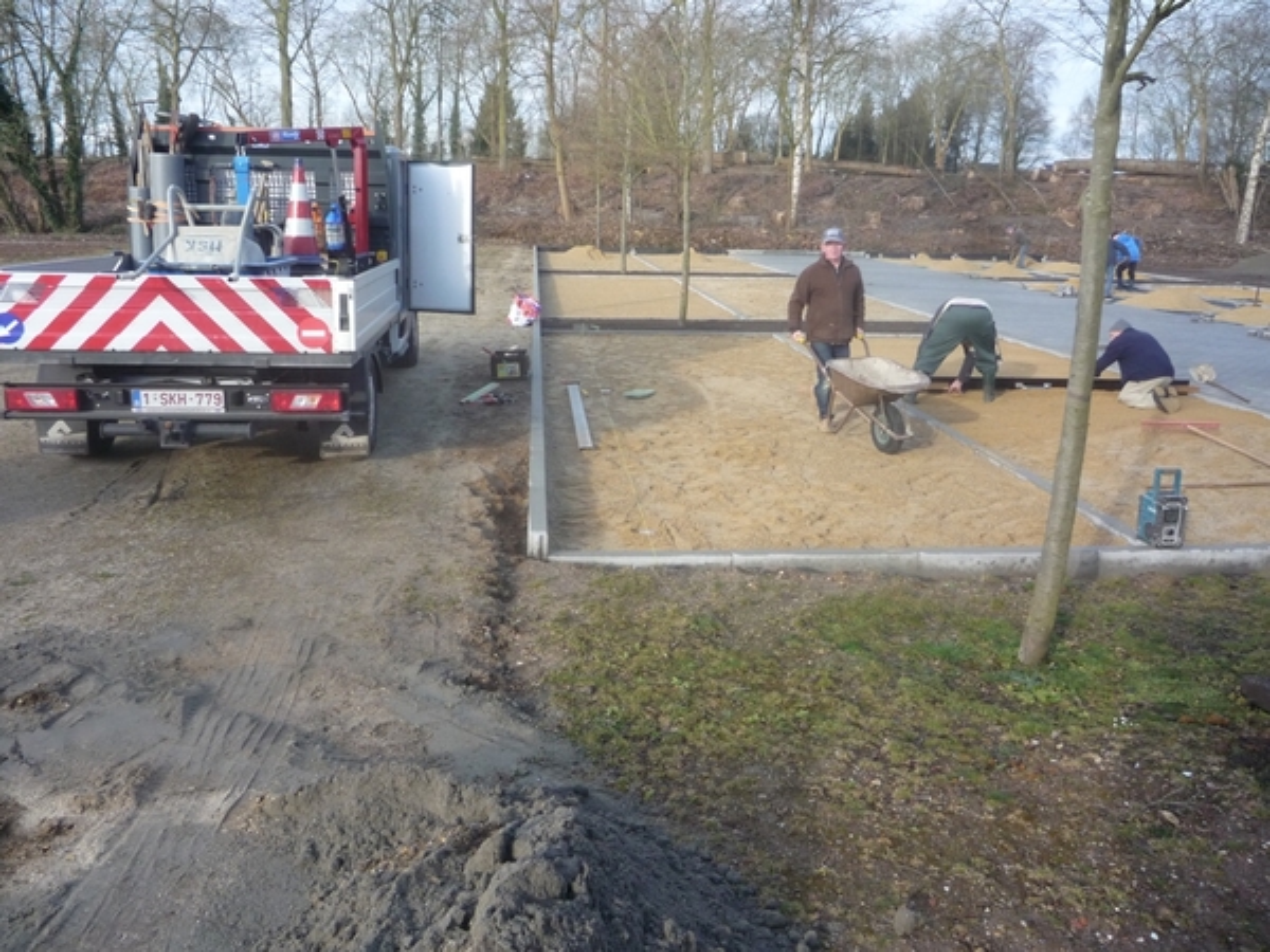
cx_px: 635
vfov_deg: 46.8
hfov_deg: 60.0
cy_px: 476
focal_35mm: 30
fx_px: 1101
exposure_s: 1/200
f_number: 4
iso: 200
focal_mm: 5.2
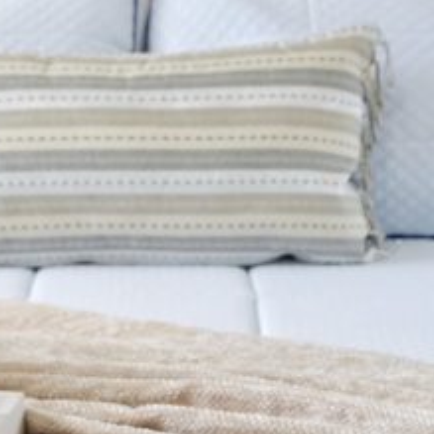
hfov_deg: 14.1
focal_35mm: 123
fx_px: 1745
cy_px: 576
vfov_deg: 13.6
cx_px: 133
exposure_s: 1/60
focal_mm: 20.5
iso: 400
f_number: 4
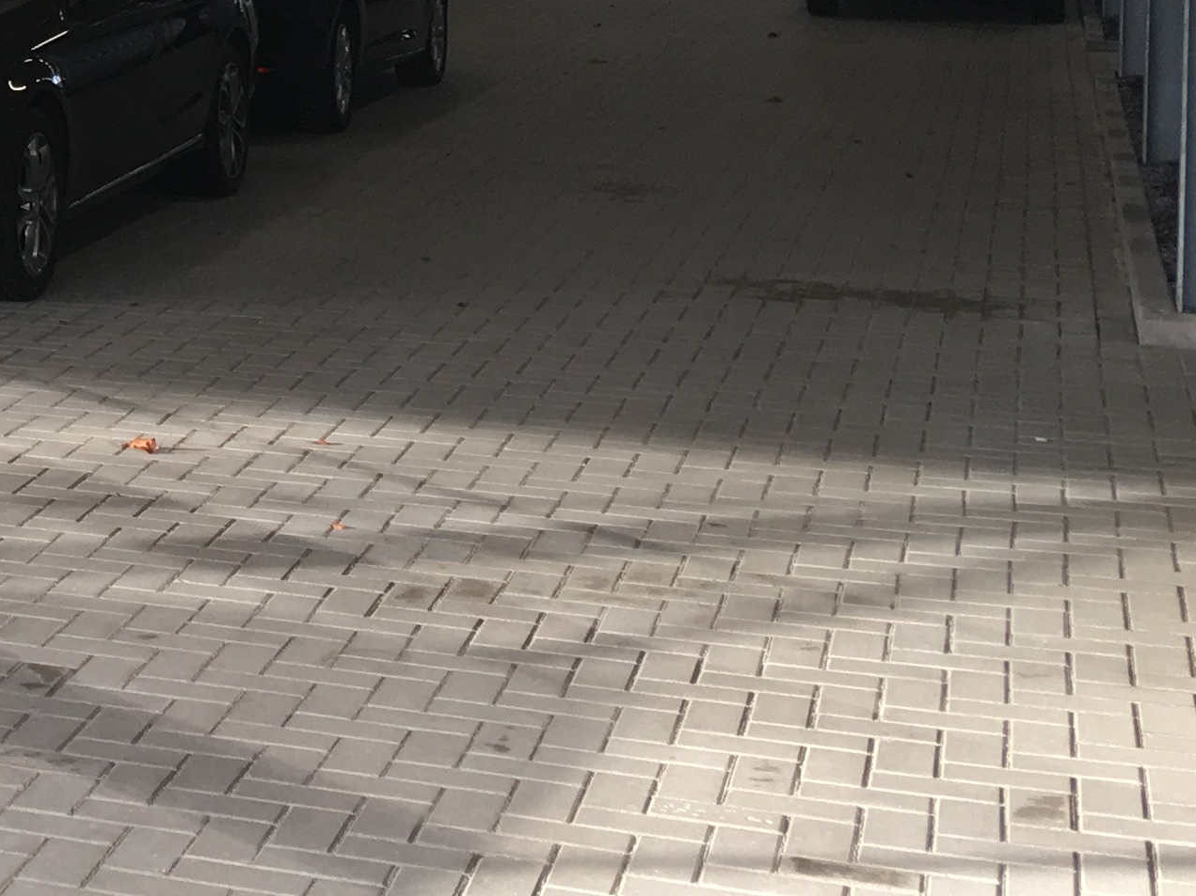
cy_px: -134
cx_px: -453
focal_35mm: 92
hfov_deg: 19.3
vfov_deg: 15.6
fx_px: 3178
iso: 32
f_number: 2.2
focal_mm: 4.15
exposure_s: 1/100
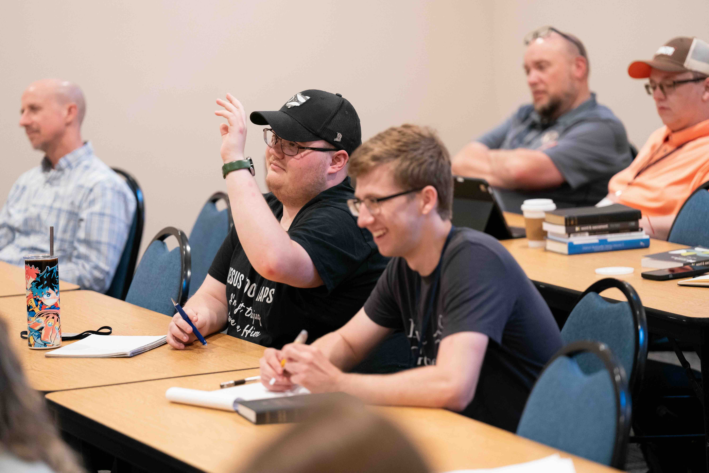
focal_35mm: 155
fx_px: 3052
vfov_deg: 8.9
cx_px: 354
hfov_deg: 13.2
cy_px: 236
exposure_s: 1/250
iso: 3200
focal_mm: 155
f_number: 2.8
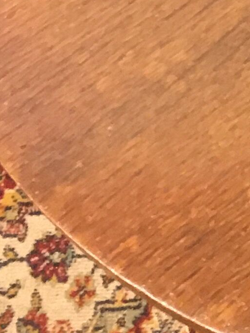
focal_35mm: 172
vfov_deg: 11.4
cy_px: 10
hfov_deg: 8.2
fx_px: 1656
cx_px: 513
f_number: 2.2
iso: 200
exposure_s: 1/17
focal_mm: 4.15
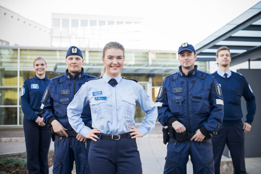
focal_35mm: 50
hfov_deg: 39.6
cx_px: 130
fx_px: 363
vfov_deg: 27.0
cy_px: 87
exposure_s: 1/200
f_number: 3.5
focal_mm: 50
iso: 400
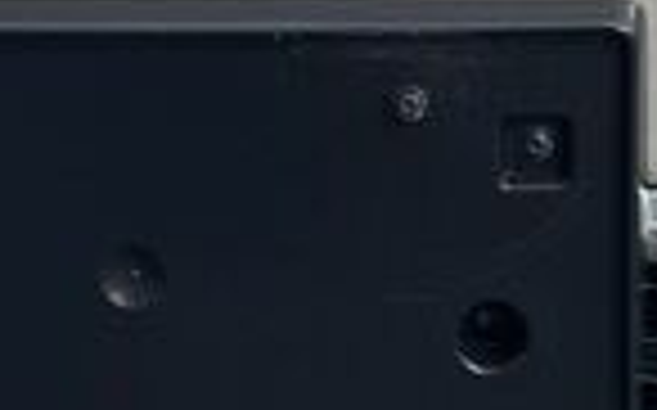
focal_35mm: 193
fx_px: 3453
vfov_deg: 6.6
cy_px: -415
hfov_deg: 10.9
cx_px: 274
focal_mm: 4.2
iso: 32
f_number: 1.6
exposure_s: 1/2174
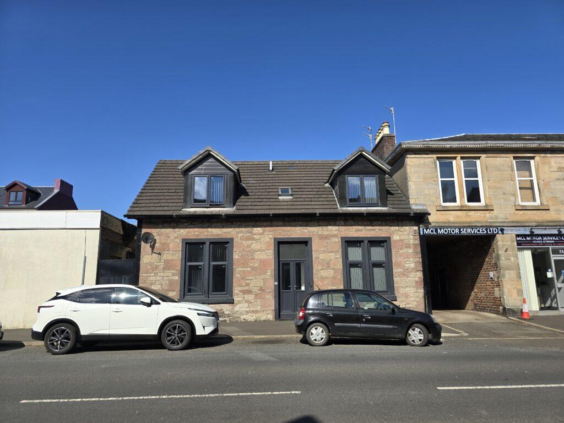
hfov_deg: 73.9
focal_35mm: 23
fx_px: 375
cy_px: 212
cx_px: 282
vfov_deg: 58.9
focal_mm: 6.3
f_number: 1.7
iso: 12
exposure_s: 1/952
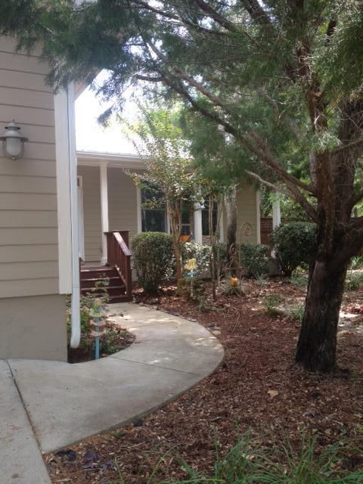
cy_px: 242
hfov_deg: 40.7
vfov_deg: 52.6
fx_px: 489
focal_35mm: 35
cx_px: 182
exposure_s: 1/160
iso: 50
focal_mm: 4.28
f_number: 2.4
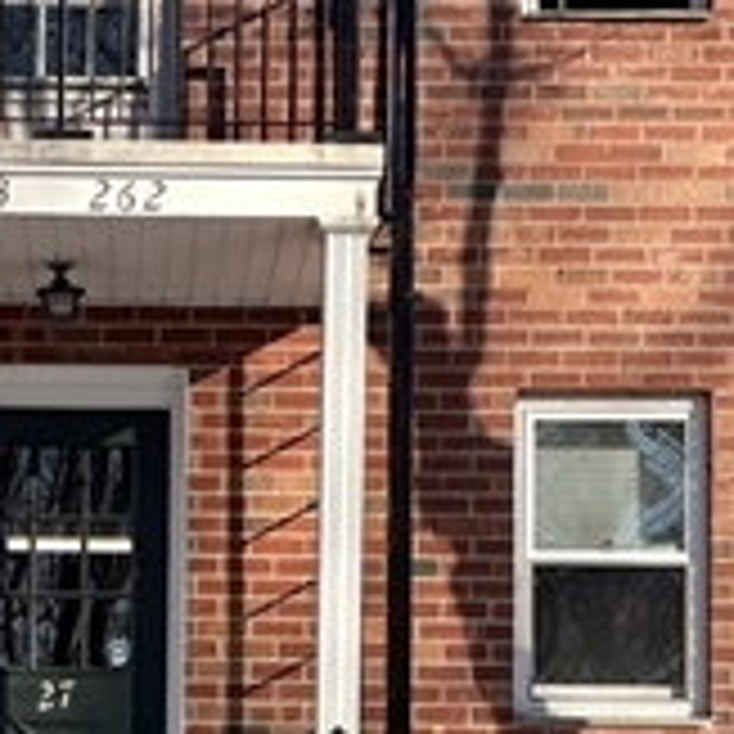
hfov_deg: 15.9
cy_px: 707
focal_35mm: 108
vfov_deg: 15.9
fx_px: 2591
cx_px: 90
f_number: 1.6
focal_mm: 5.96
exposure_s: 1/1364
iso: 50
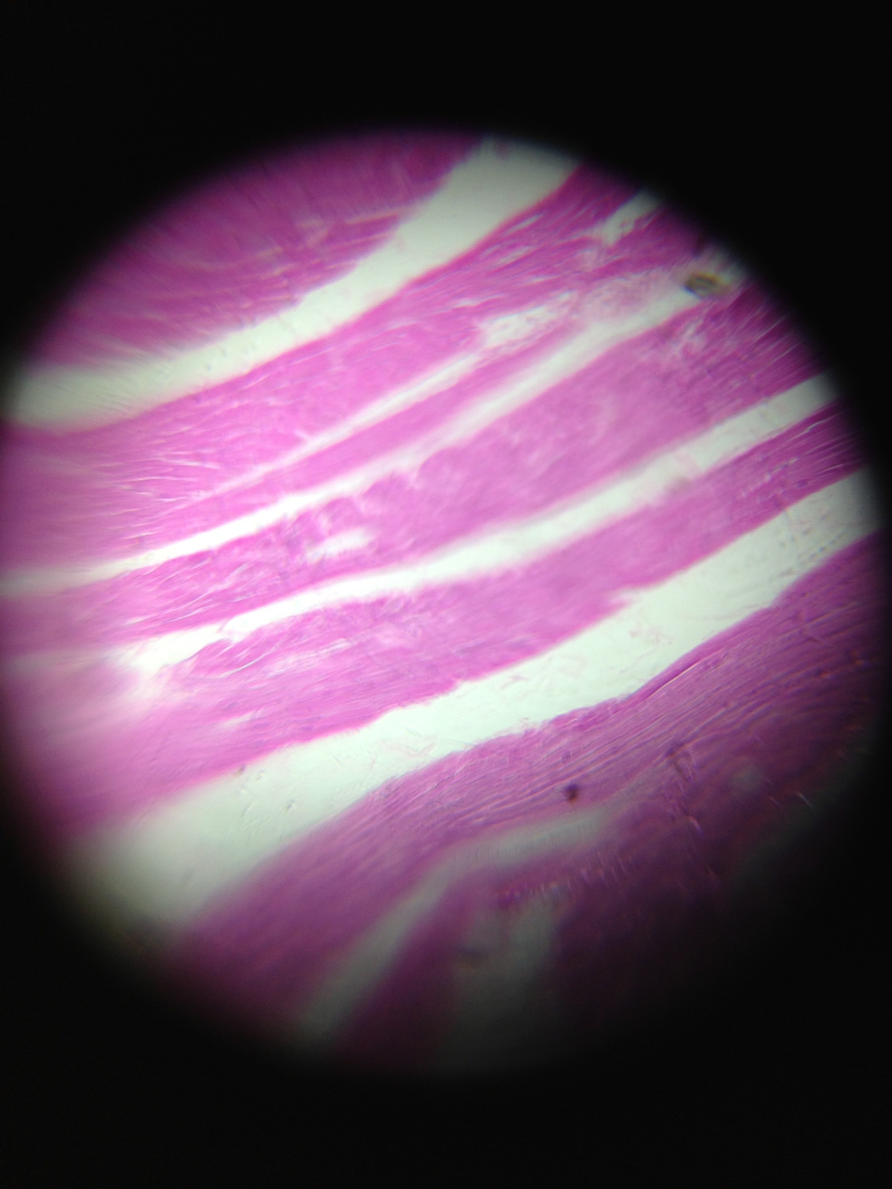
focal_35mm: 33
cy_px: 594
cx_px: 446
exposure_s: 1/60
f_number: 2.4
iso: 50
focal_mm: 4.13
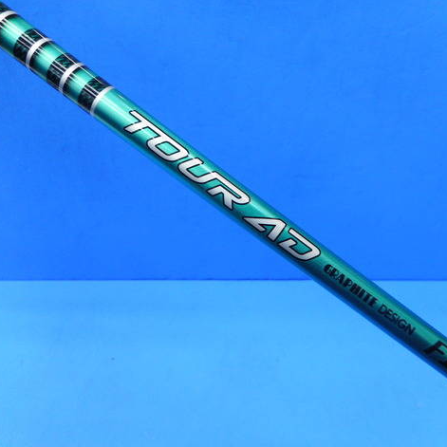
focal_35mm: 30
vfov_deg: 54.0
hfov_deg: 53.8
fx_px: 438
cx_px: 260
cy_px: 227
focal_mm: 4.5
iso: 140
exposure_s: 1/30
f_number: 3.7
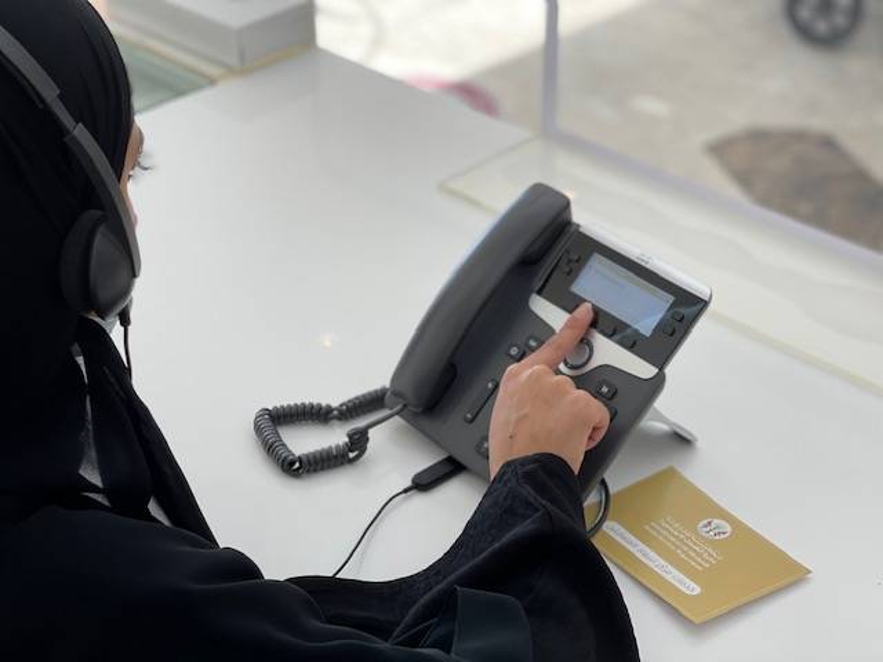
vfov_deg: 22.9
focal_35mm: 64
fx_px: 1633
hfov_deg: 30.3
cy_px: 331
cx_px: 442
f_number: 2.2
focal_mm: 7.5
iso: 20
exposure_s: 1/133
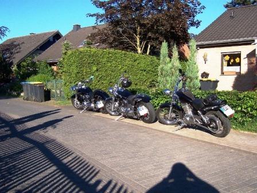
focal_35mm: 36
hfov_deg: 51.4
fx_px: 267
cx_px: 128
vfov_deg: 39.7
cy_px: 96
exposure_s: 1/500
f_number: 4
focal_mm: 5.6
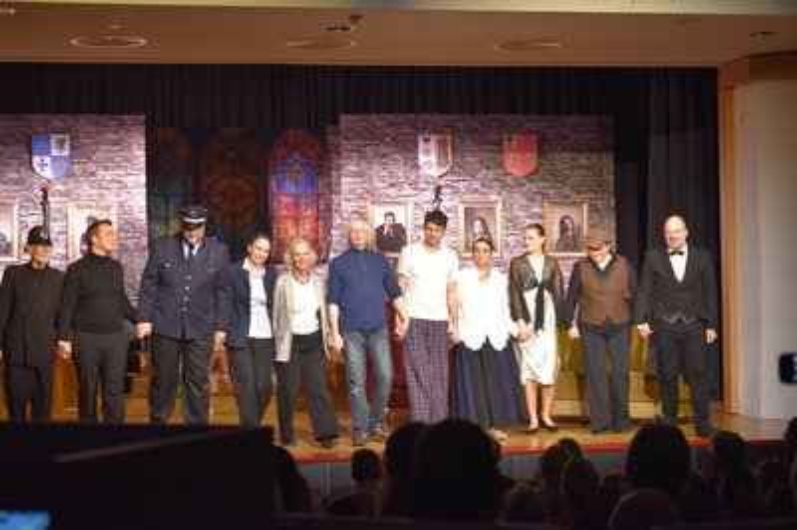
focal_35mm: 82
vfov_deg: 16.5
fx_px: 1825
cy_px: 265
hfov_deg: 24.6
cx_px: 398
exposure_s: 1/60
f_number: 4
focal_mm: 55
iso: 900
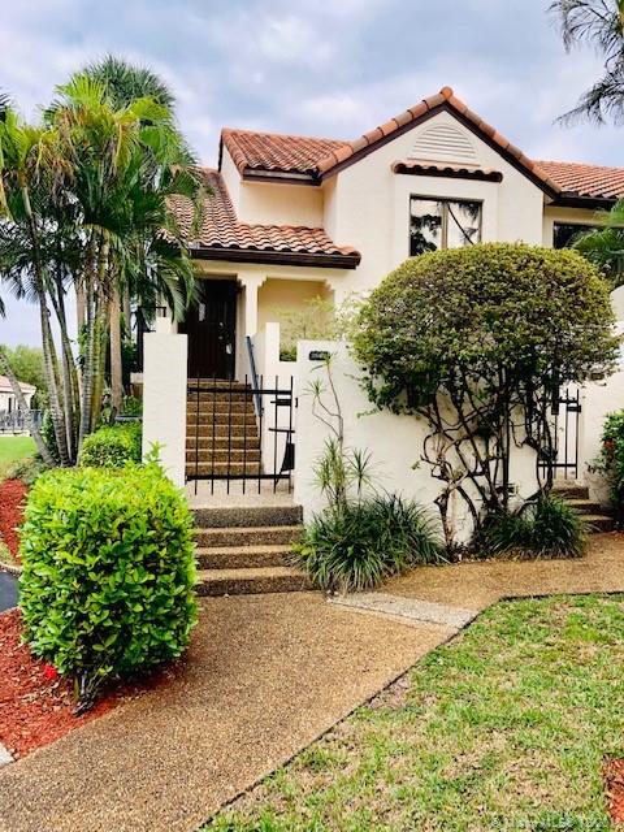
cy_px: 416
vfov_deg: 63.4
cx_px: 312
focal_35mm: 28
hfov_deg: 49.7
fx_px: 673
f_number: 1.8
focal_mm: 3.99
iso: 20
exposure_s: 1/783
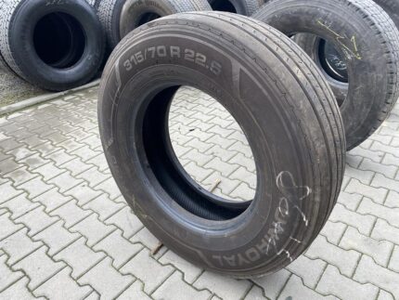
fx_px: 300
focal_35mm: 26
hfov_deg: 67.3
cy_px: 150
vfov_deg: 53.1
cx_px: 200
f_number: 1.8
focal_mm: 4.25
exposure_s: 1/376
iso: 32
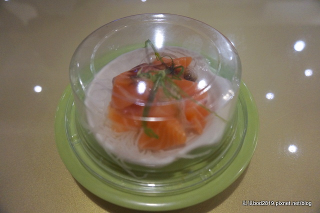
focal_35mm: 24
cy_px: 106
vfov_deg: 53.1
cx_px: 160
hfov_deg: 73.8
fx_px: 213
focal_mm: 16
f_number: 4
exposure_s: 1/160
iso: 1600
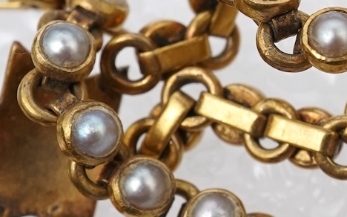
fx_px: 1824
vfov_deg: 6.8
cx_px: 555
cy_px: 111
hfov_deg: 10.4
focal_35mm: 193
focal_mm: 30
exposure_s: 1/125
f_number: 20
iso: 500
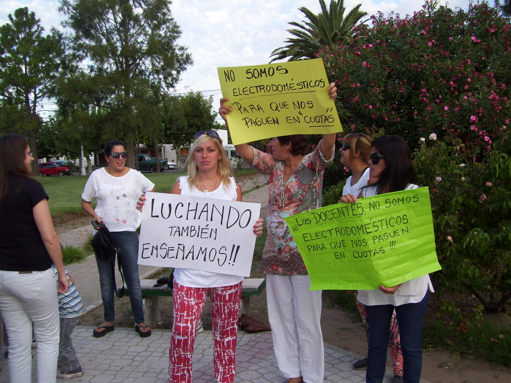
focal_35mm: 36
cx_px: 256
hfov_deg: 51.4
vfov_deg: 39.7
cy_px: 192
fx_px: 531
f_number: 2.7
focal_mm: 6
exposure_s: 1/400
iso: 80
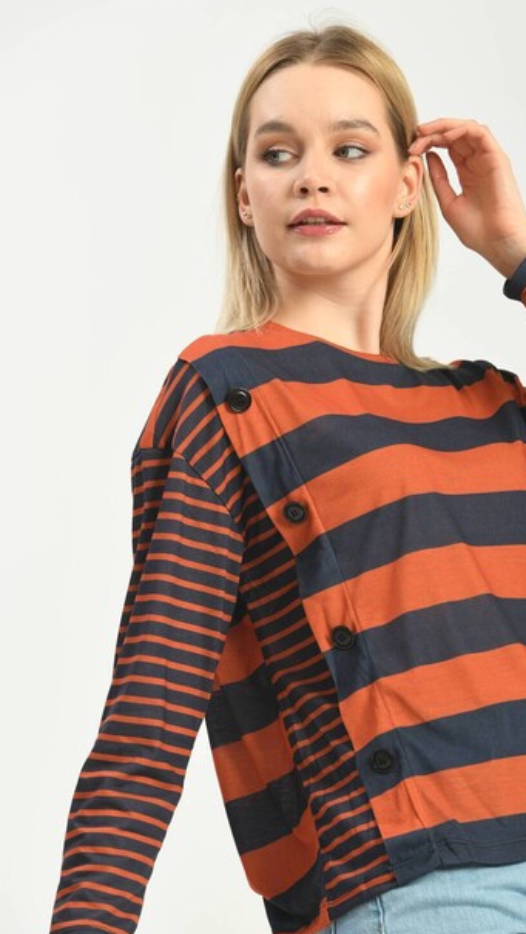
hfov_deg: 6.0
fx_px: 4982
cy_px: 507
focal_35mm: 201
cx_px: 366
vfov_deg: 10.7
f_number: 6.3
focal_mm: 155
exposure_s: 1/160
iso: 100
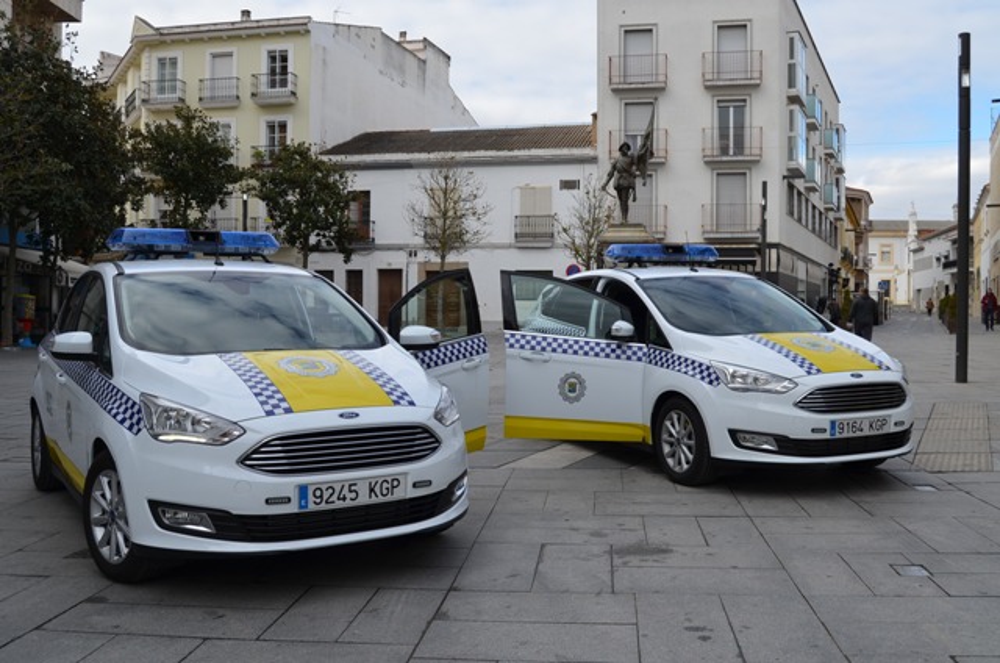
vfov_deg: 38.2
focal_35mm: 34
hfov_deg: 55.2
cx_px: 500
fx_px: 956
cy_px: 332
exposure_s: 1/250
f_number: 8
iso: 140
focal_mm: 23
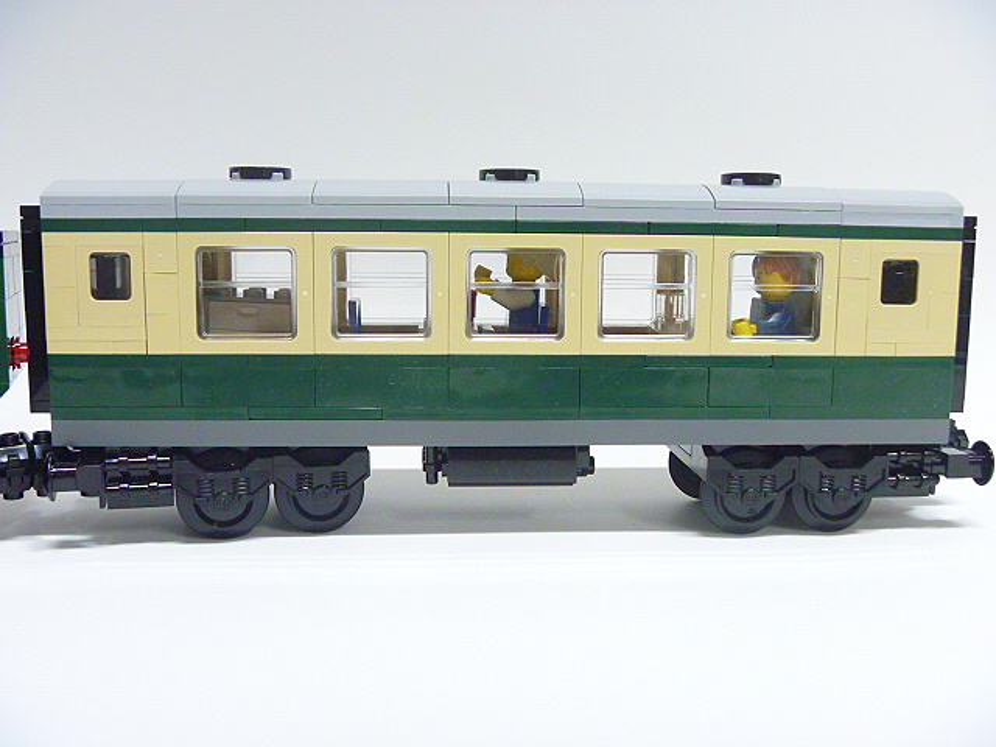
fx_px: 1007
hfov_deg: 52.6
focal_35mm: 35
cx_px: 498
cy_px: 374
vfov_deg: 40.7
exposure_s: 1/8
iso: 400
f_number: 3.5
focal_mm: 6.3
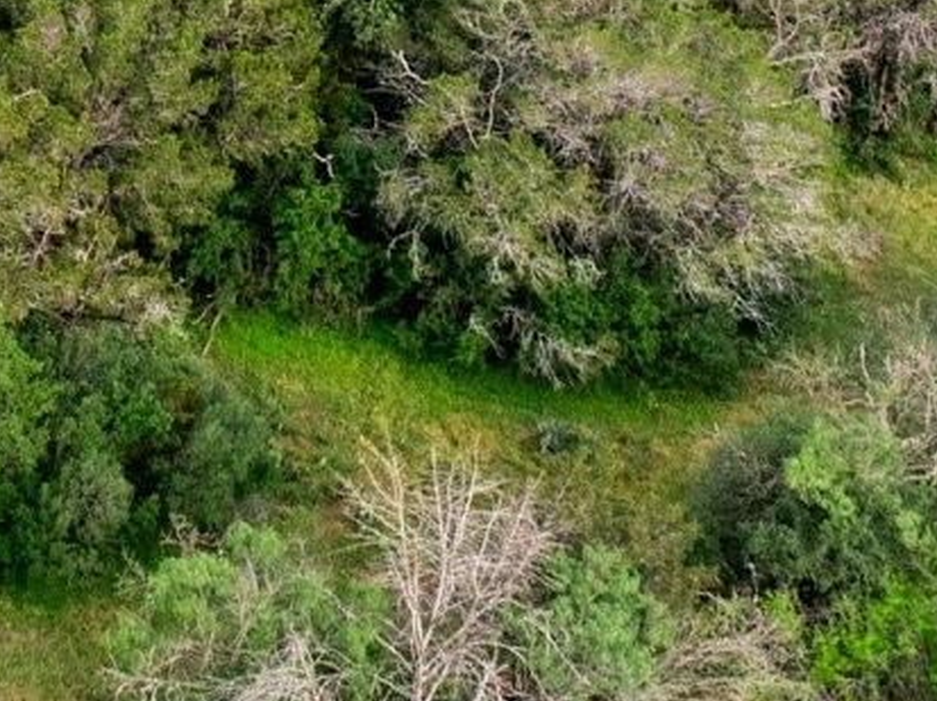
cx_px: -678
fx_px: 3218
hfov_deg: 14.8
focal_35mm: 119
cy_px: -825
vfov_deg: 11.0
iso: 100
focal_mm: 12.29
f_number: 2.8
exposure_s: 1/500
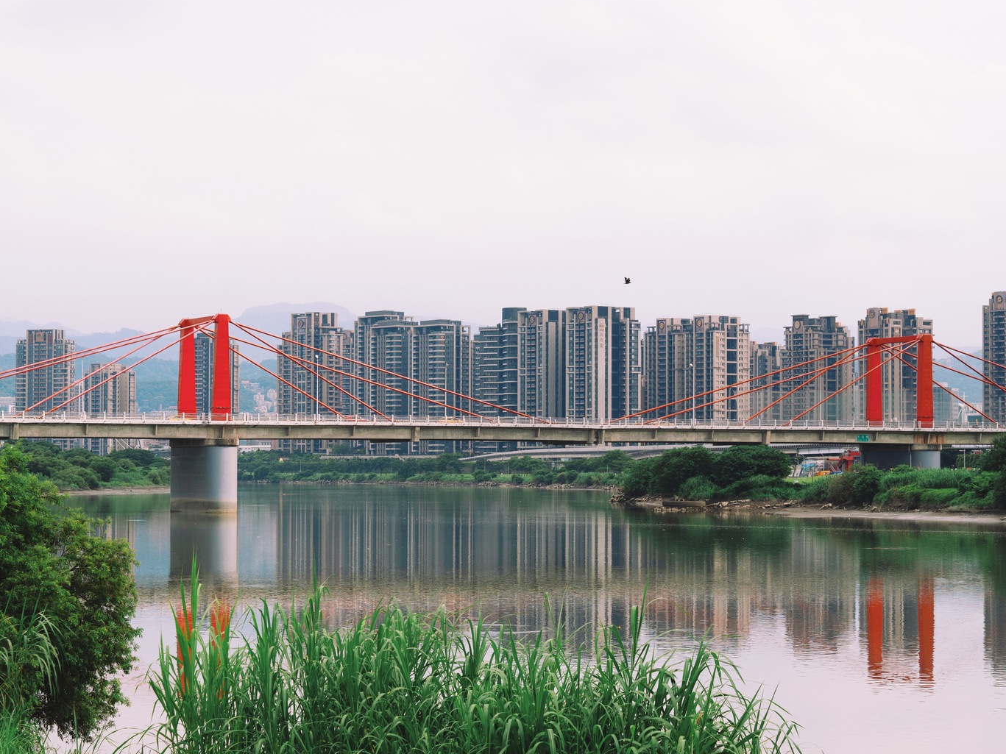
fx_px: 2644
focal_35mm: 91
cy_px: 376
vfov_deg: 16.2
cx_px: 508
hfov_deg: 21.5
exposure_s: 1/500
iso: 200
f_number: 7.1
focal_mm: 45
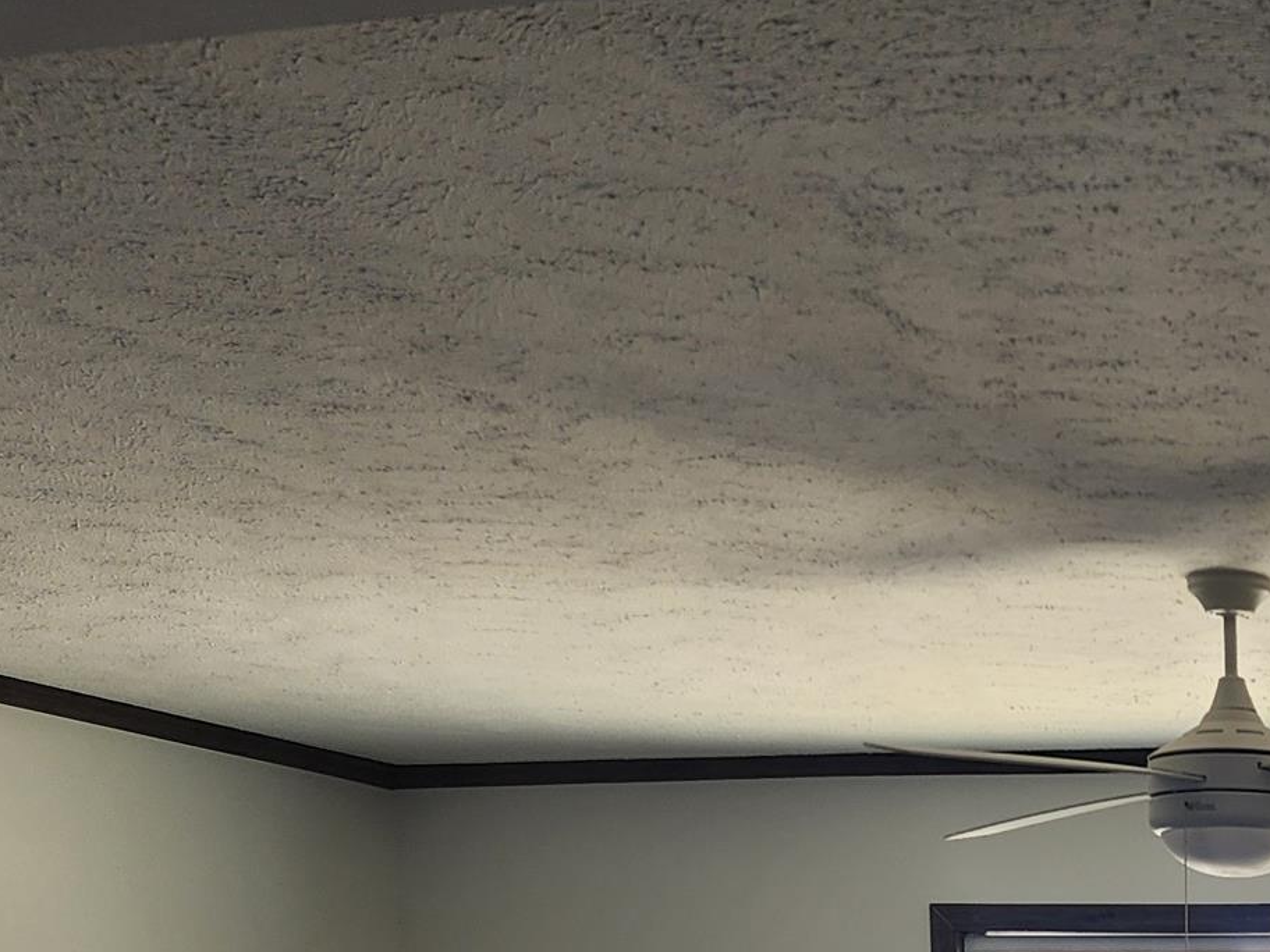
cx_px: 1519
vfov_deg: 17.9
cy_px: 1441
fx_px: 2678
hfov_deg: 24.2
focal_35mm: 73
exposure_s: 1/180
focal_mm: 6.4
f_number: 1.8
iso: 64
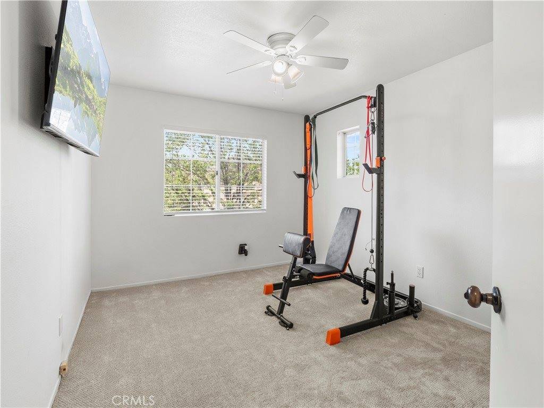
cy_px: 204
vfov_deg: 78.1
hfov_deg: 94.5
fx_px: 251
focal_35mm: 16
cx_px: 272
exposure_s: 1/6
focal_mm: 8
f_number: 8
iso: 250
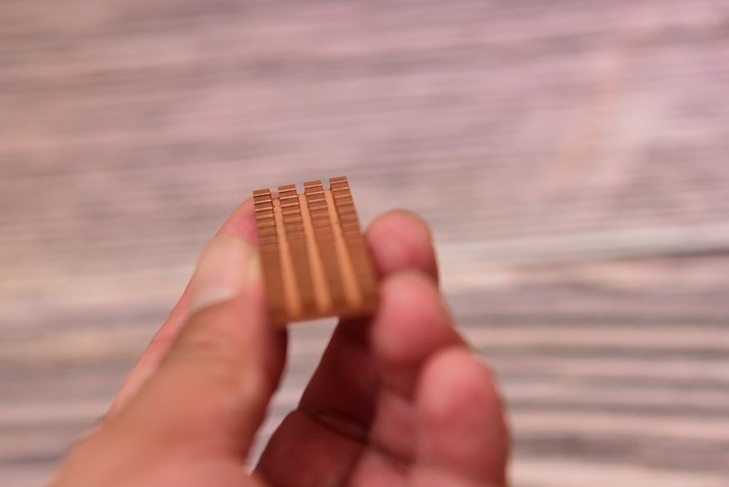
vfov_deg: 9.9
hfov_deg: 14.7
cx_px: 318
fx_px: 2816
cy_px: 229
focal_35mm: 139
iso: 1600
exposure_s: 1/60
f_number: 5.6
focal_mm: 120
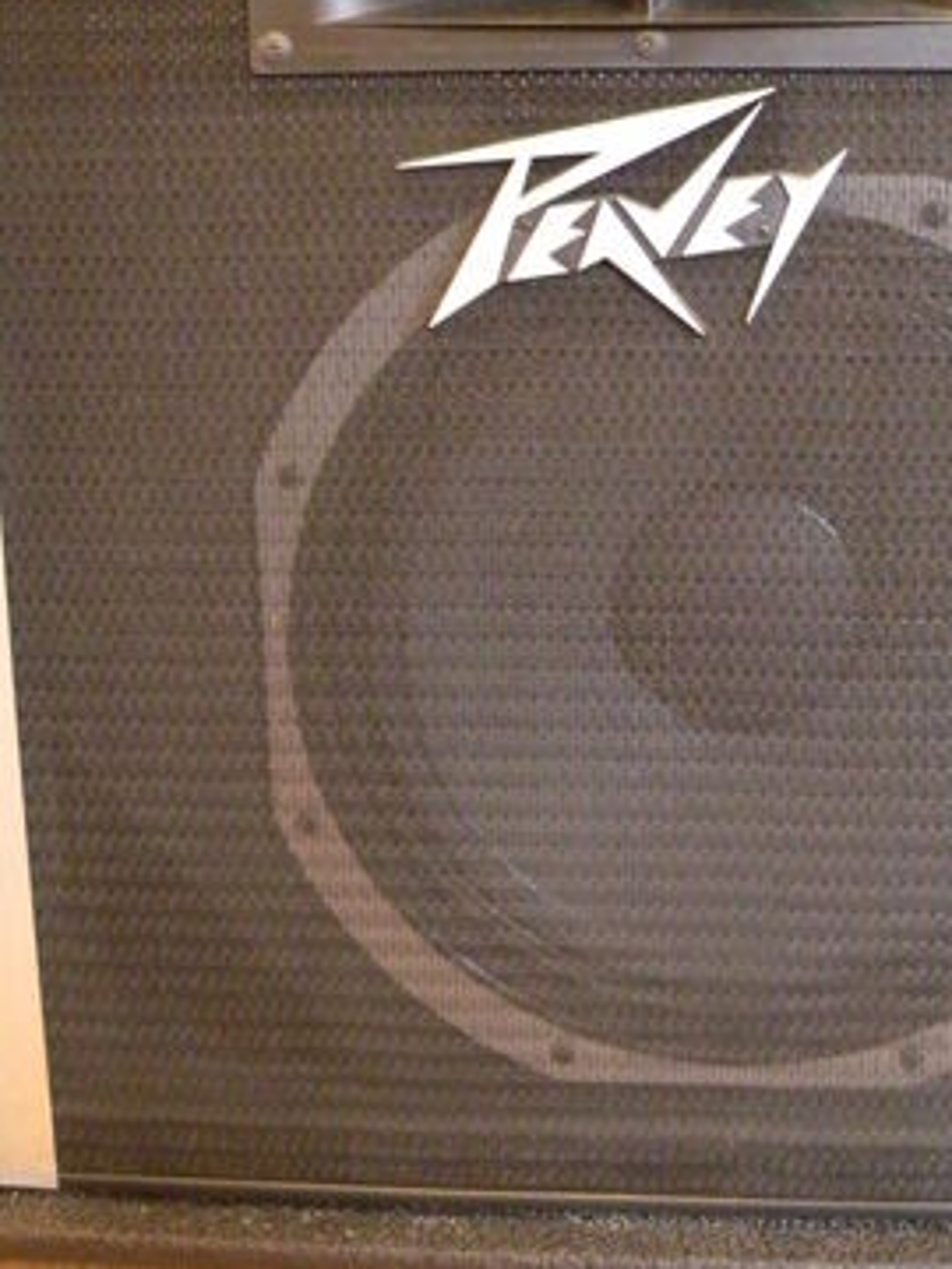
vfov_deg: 39.1
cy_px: 402
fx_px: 1760
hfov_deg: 29.9
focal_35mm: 48
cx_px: 677
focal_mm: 4.7
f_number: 2.8
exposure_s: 1/3.8
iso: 800
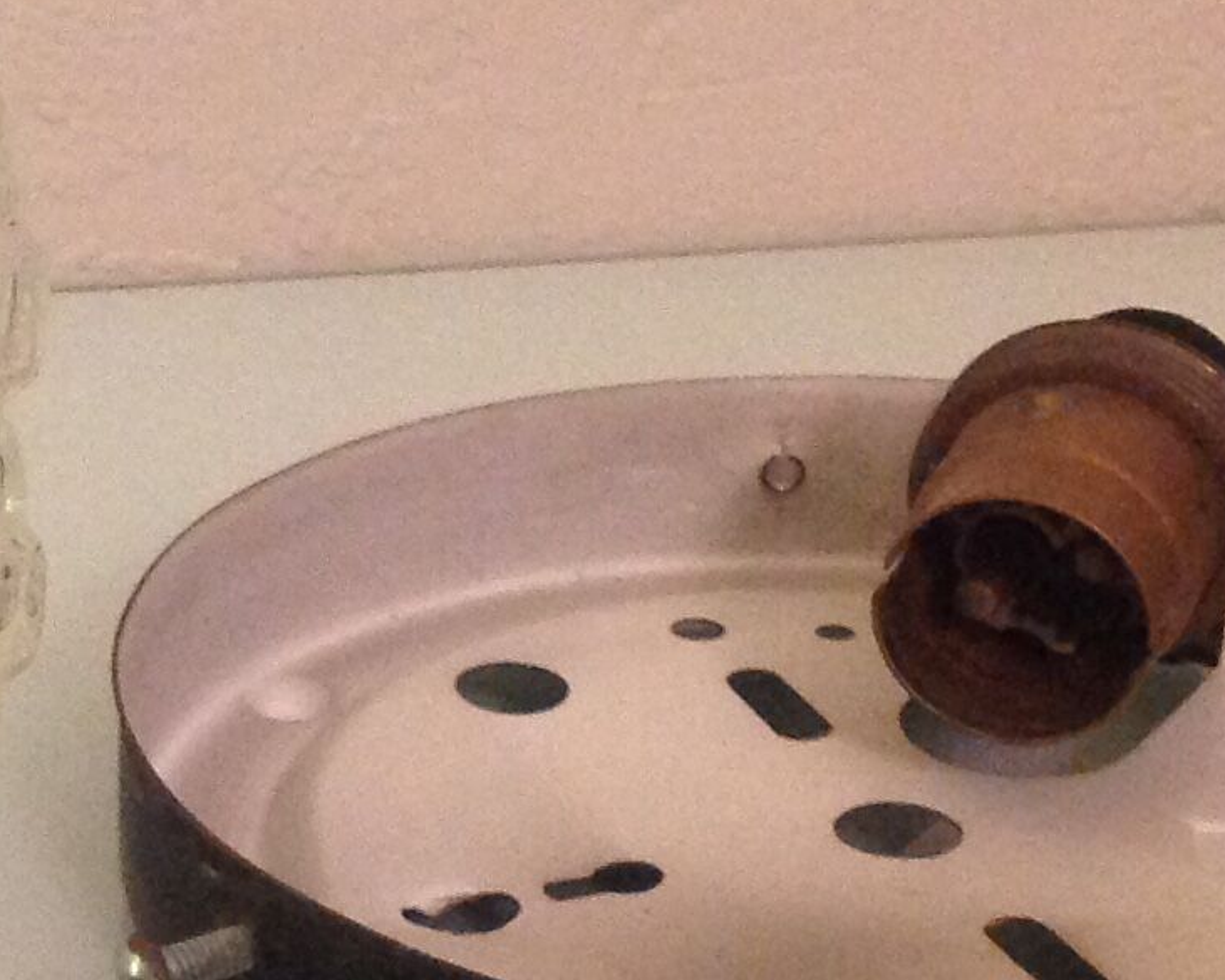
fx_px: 4387
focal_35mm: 121
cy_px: 647
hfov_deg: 15.4
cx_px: -191
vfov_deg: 12.7
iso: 400
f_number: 2.4
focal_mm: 4.28
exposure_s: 1/17
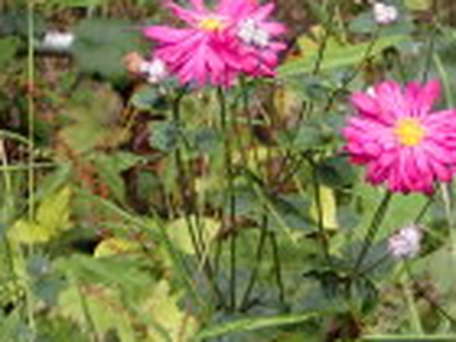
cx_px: 726
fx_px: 2358
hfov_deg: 10.6
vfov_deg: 8.1
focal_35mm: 179
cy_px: 552
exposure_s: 1/125
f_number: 3.2
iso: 100
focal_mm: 9.01
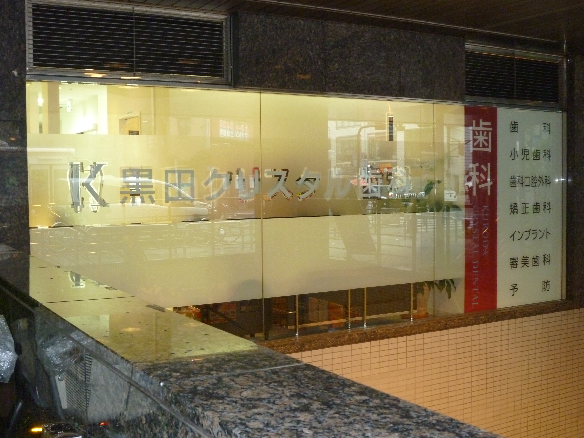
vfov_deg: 33.6
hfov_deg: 43.9
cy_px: 219
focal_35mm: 43
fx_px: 725
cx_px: 292
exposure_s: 1/40
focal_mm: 7.7
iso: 400
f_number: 3.7
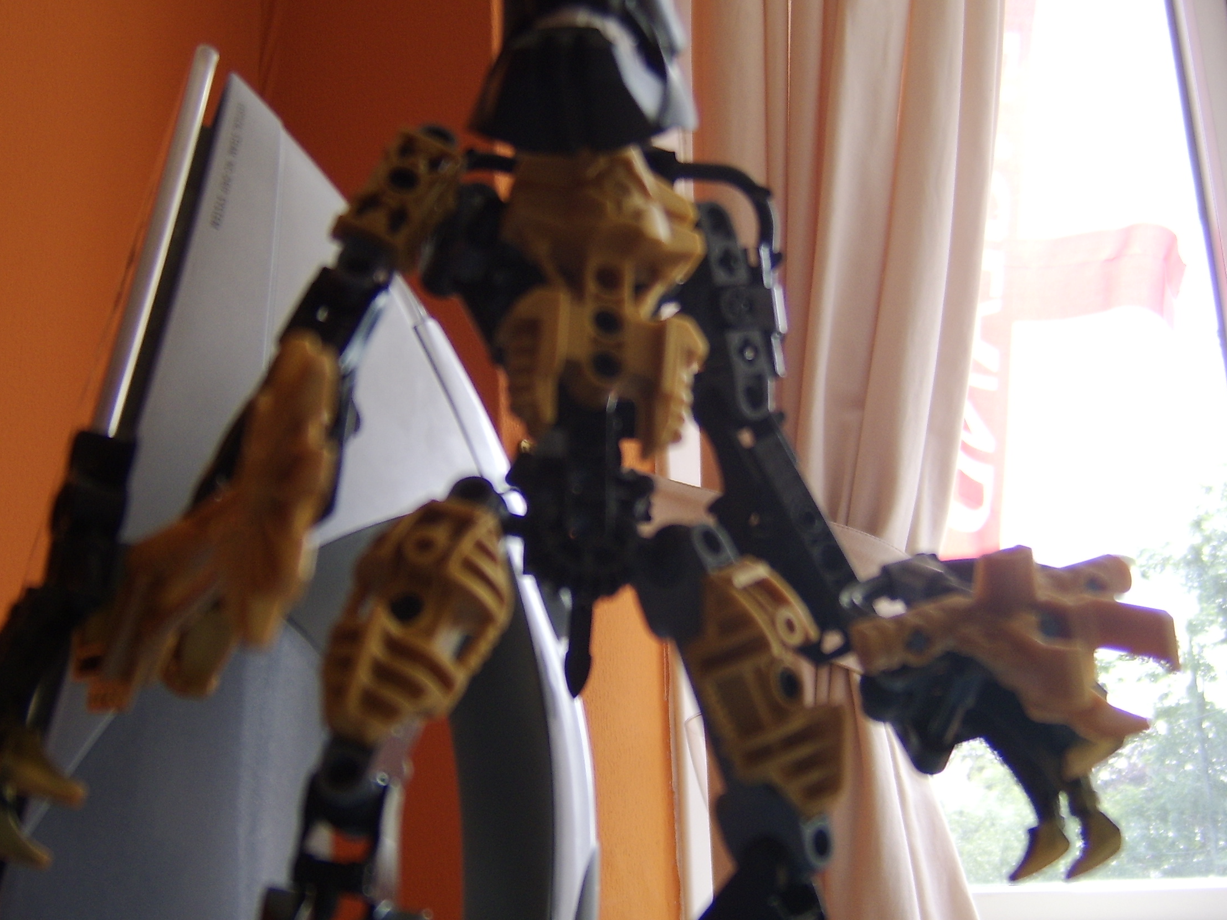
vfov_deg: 33.6
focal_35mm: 43
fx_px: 1524
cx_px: 563
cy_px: 468
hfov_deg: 43.8
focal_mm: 8.13
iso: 71
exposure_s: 1/84
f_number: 2.7
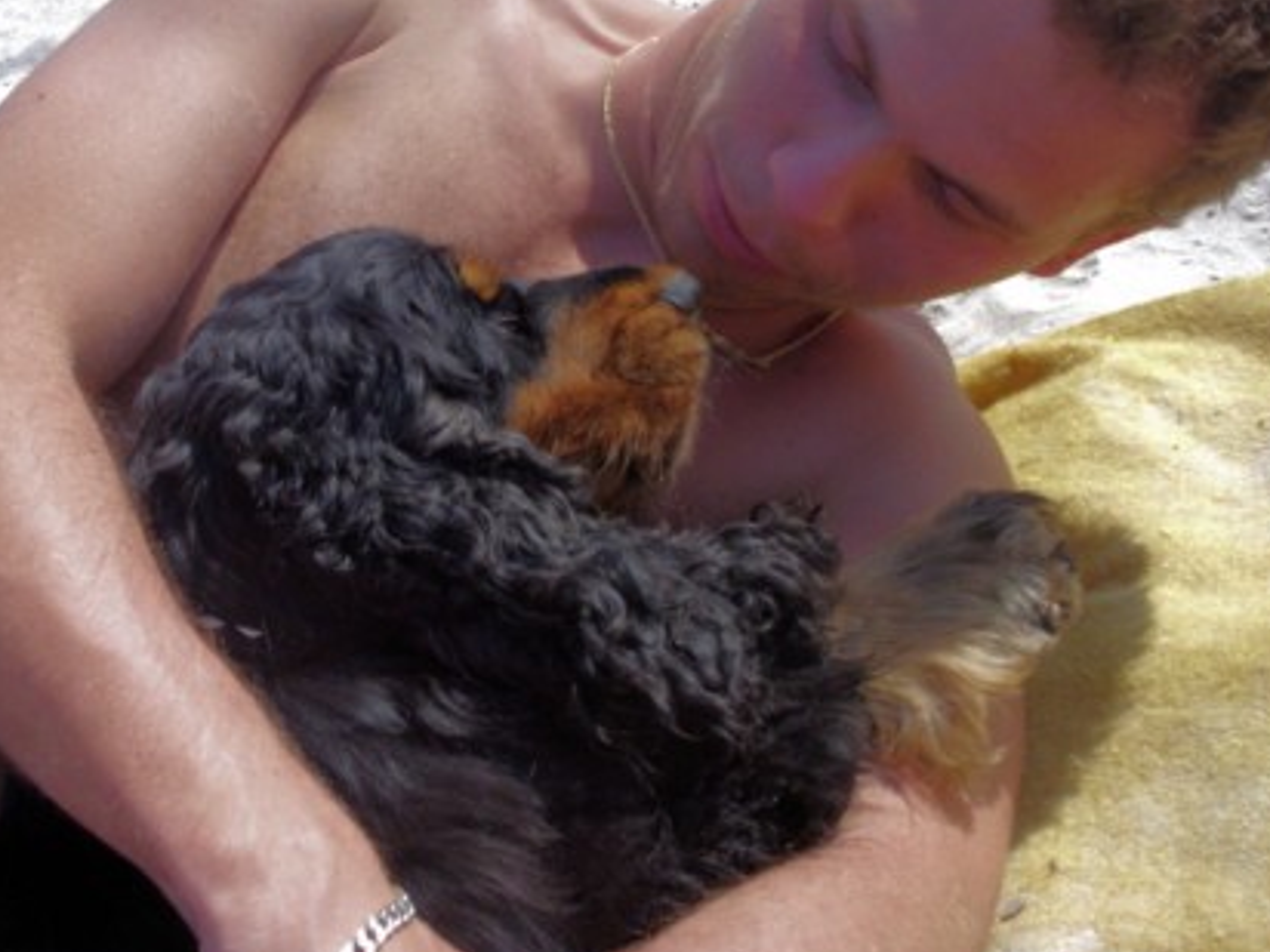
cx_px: 576
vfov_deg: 24.8
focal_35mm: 59
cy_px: 456
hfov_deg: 32.7
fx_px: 2165
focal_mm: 6.3
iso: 50
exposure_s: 1/309
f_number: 4.9
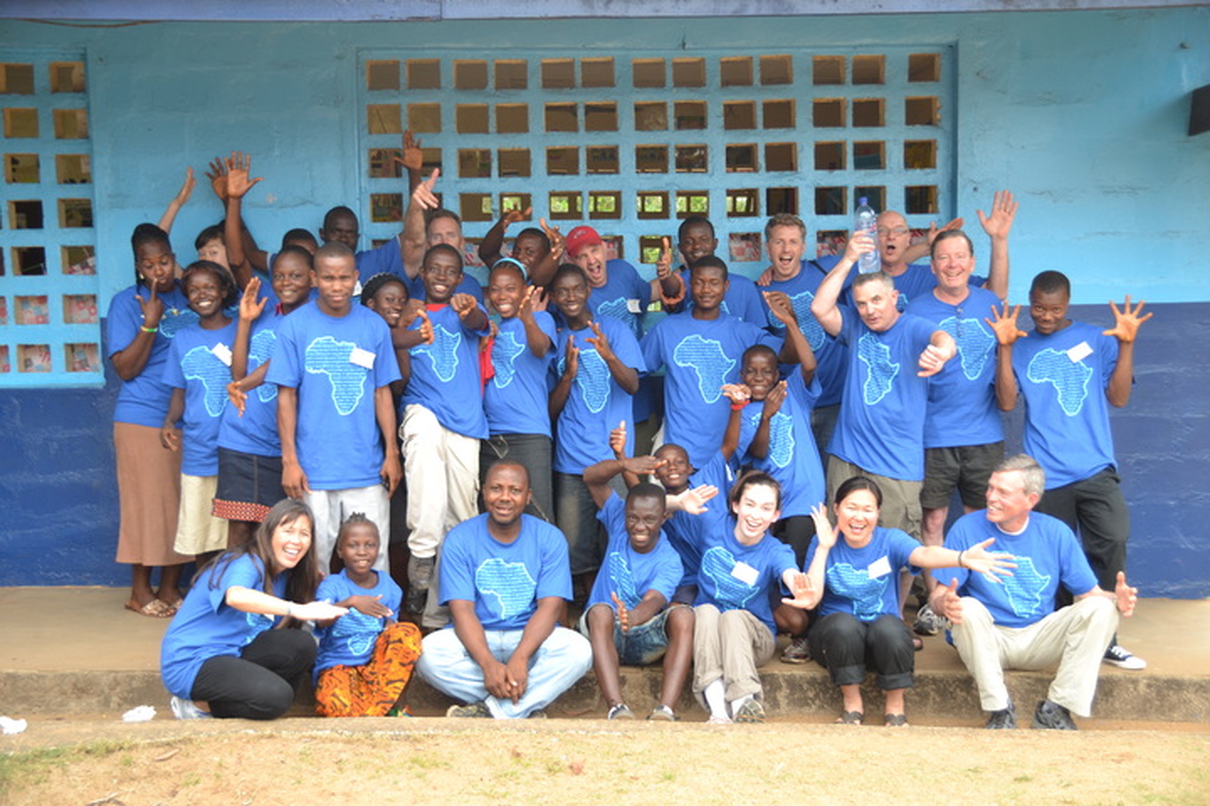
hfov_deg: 43.6
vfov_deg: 29.9
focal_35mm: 45
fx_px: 1512
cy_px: 403
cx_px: 605
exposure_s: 1/80
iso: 400
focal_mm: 30
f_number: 4.5
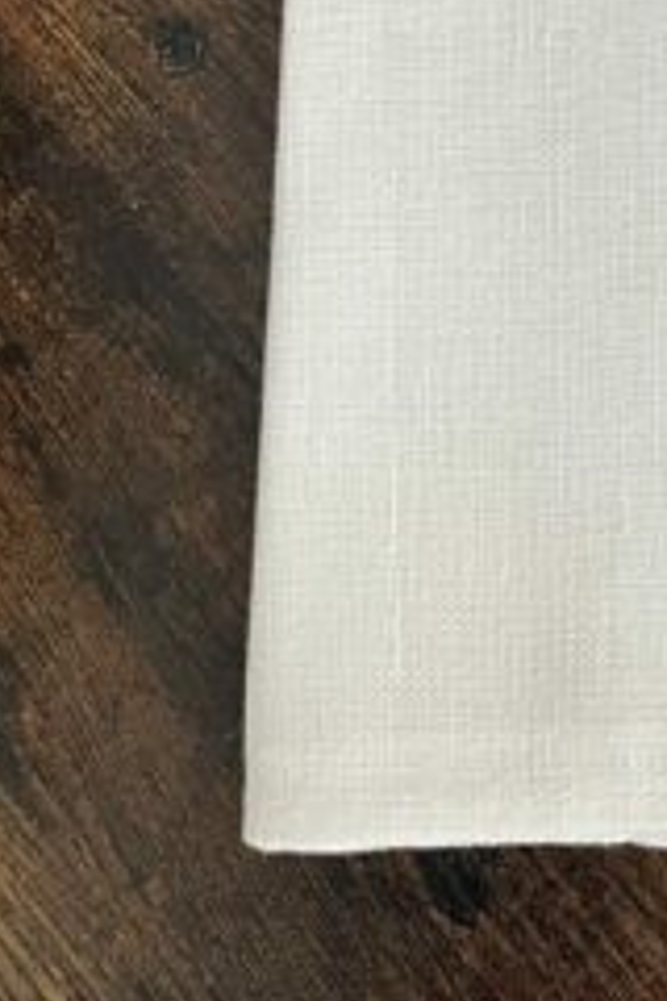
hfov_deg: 17.3
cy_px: -211
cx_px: 813
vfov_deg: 24.4
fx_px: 2084
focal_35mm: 75
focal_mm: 5.1
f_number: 1.6
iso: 125
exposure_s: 1/67
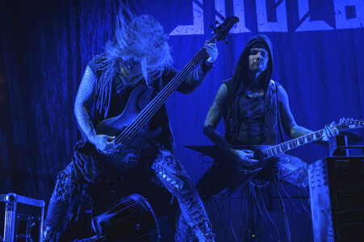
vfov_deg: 25.0
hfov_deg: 36.9
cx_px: 182
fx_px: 546
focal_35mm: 54
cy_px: 121
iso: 1600
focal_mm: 54
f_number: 5.6
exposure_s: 1/320
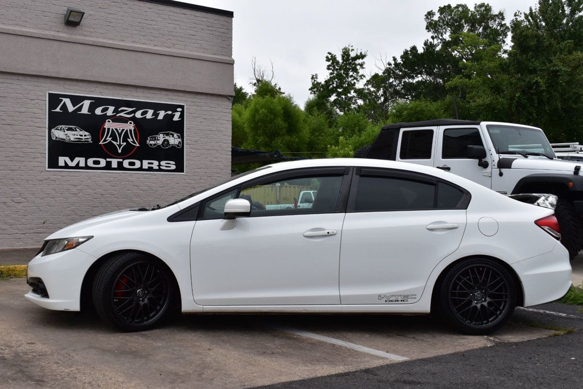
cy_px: 194
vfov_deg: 29.8
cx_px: 292
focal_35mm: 45
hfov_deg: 43.6
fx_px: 728
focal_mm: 30
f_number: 11
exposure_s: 1/400
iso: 400
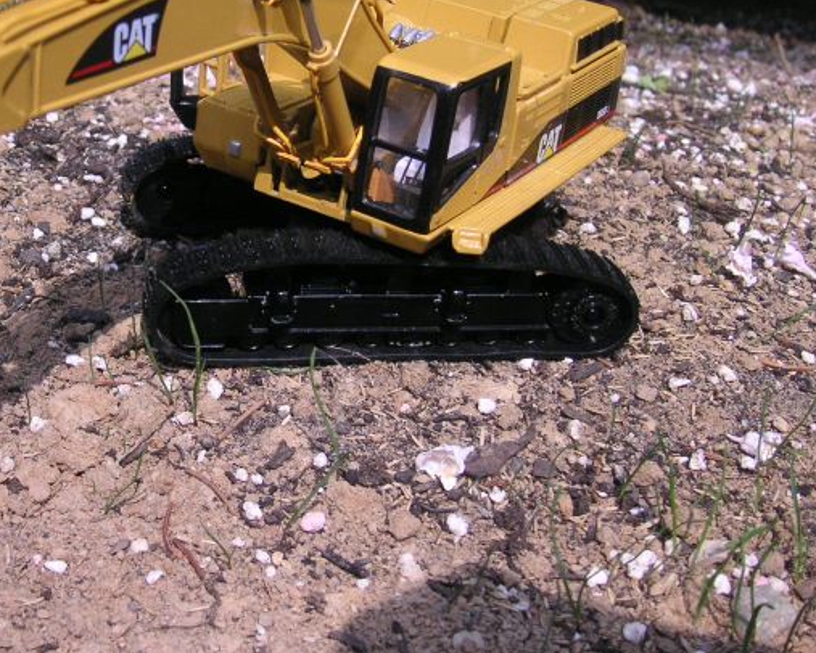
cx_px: 196
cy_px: 296
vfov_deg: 26.7
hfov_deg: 32.3
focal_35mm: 57
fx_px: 1377
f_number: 2.8
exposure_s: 1/750
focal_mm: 6.1
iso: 50
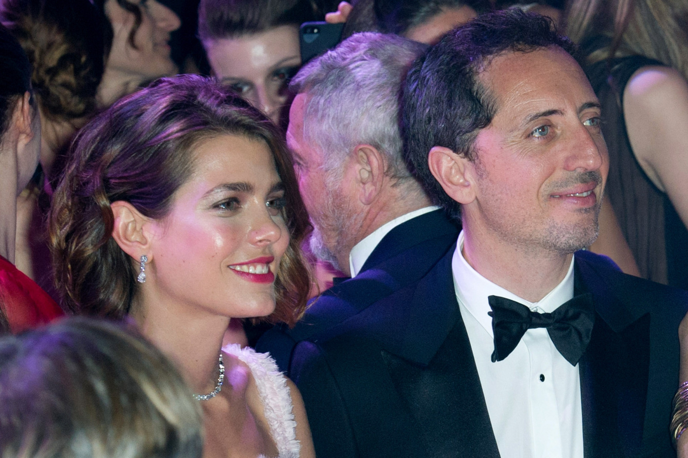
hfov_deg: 20.0
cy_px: 229
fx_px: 1949
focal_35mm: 102
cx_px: 344
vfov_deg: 13.4
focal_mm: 102
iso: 2000
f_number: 5.6
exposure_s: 1/250
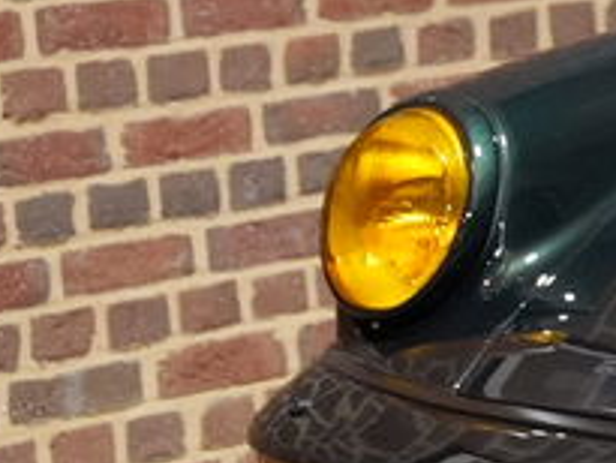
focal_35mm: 227
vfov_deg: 6.6
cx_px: 1493
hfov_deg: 8.0
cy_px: 319
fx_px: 4041
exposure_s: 1/160
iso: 6400
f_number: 2.8
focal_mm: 47.2
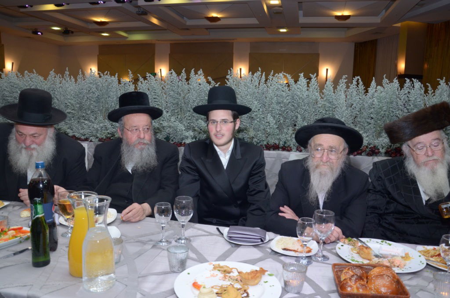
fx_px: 337
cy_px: 149
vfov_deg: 47.7
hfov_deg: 67.5
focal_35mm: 27
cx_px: 225
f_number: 5.6
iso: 800
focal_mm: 18
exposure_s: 1/160
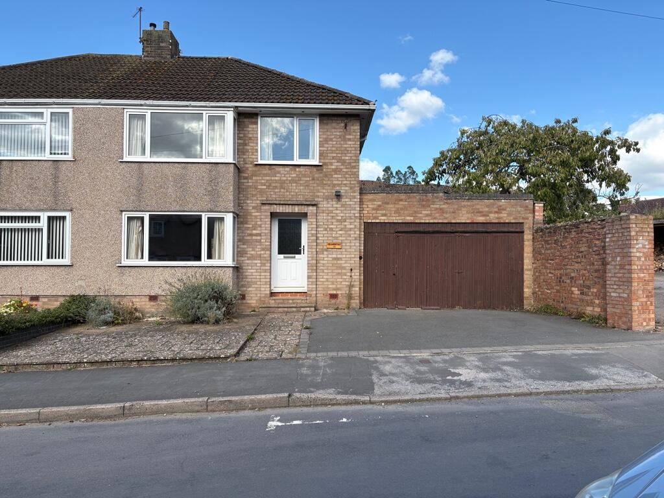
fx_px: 499
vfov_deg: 53.1
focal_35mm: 26
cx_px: 332
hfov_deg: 67.3
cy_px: 249
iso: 50
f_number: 1.6
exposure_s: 1/1667
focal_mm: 5.96
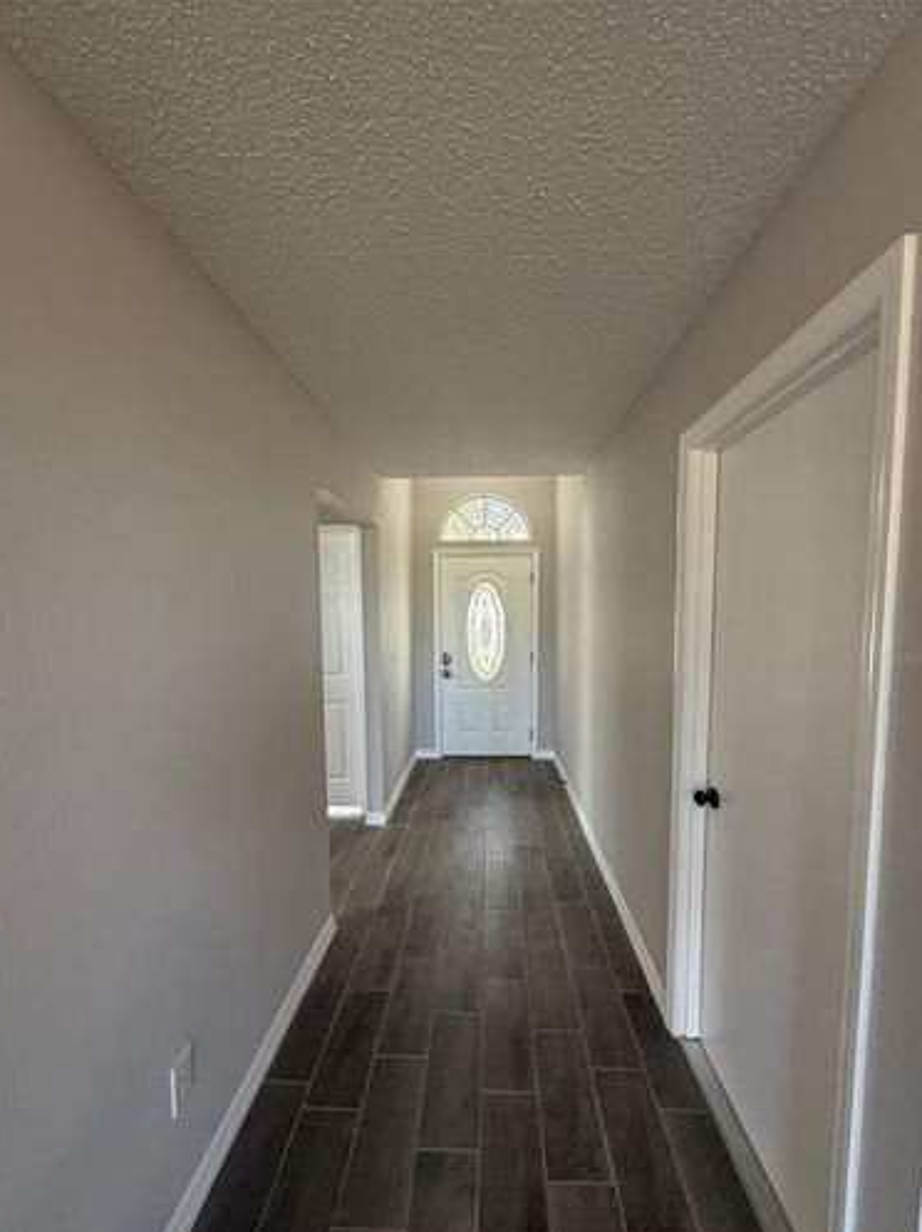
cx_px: 467
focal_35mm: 15
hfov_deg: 81.7
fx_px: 533
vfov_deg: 98.1
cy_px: 657
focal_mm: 2.22
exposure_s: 1/120
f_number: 2.2
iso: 400
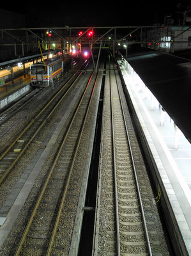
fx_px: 265
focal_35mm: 36
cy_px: 147
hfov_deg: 39.6
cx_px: 90
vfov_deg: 51.2
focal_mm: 6.4
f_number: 2.8
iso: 100
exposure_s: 1.41
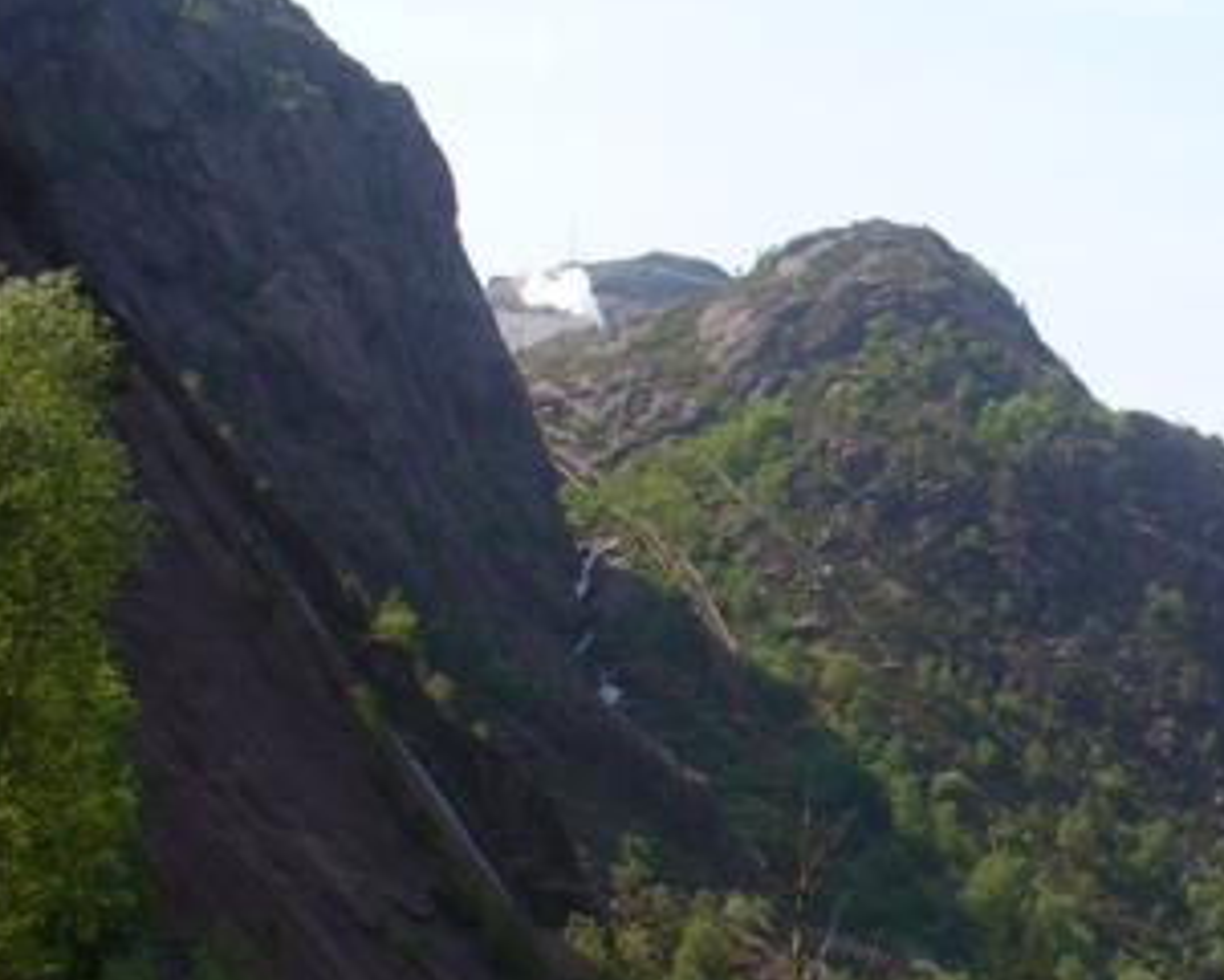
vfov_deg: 16.0
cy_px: 683
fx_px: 3479
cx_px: 1118
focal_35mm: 96
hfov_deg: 19.6
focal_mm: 6.1
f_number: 5.6
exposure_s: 1/200
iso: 64
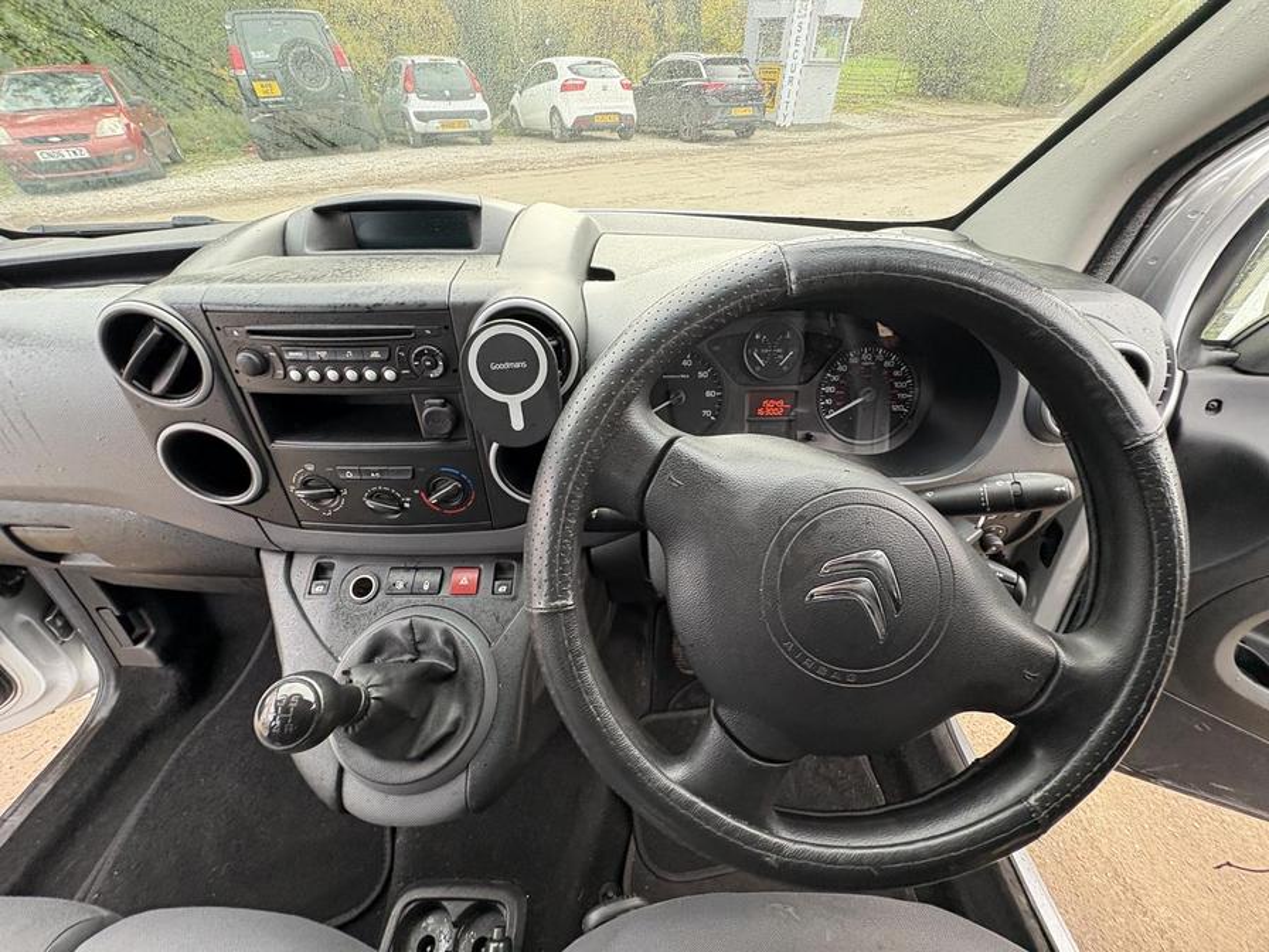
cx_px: 634
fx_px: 513
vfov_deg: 85.7
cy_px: 476
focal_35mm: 14
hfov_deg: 102.1
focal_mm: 2.22
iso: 200
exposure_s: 1/99
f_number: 2.2
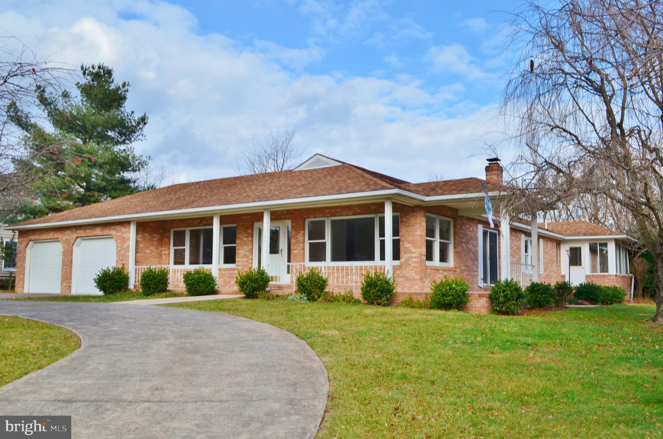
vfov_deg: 39.8
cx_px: 332
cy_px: 220
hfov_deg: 57.3
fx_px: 606
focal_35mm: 33
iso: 220
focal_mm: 22
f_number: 10
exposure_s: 1/250
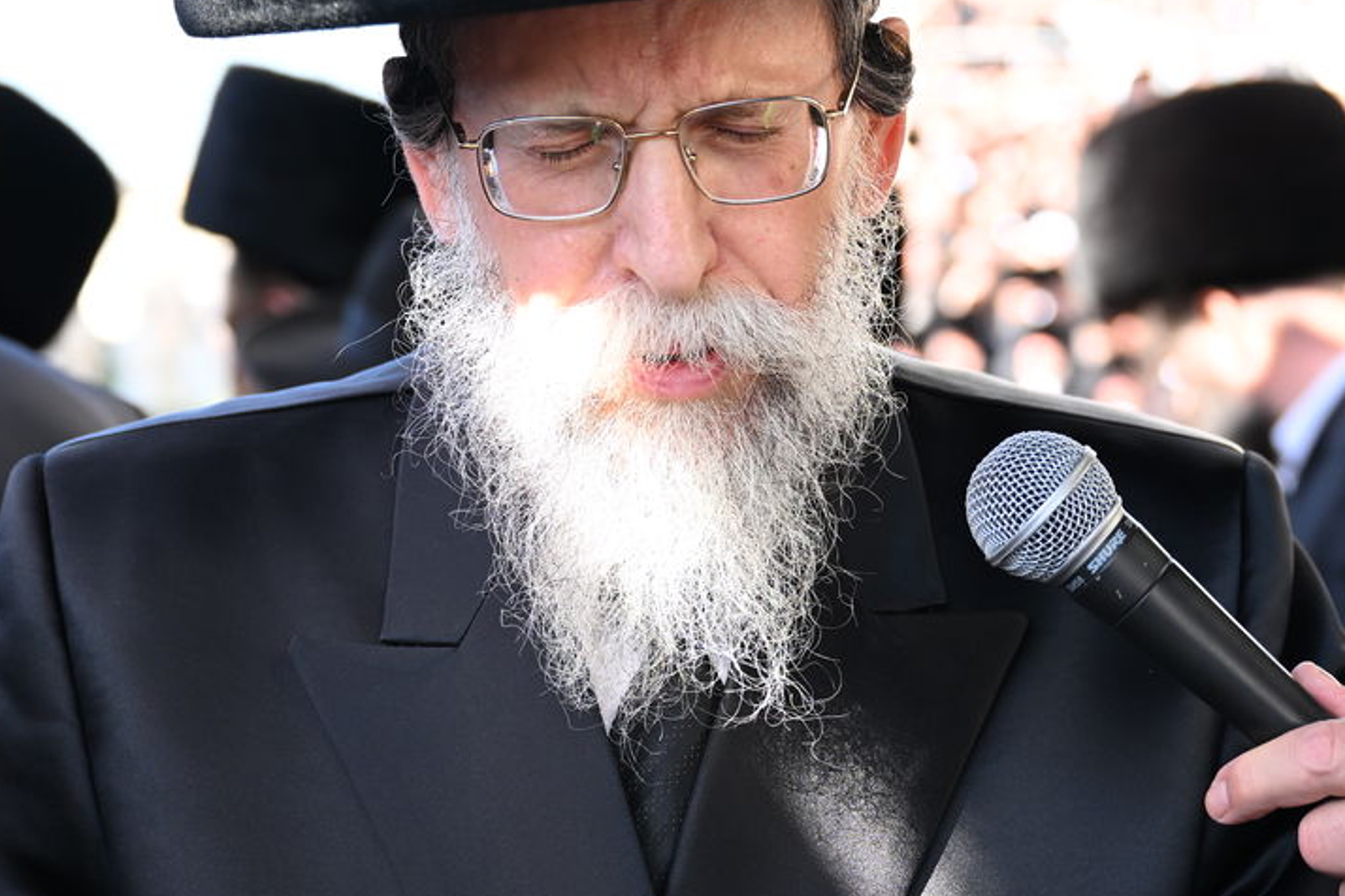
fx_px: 3661
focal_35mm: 98
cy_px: 372
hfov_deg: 20.8
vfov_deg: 14.0
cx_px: 659
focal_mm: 50
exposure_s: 1/400
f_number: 3.5
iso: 250
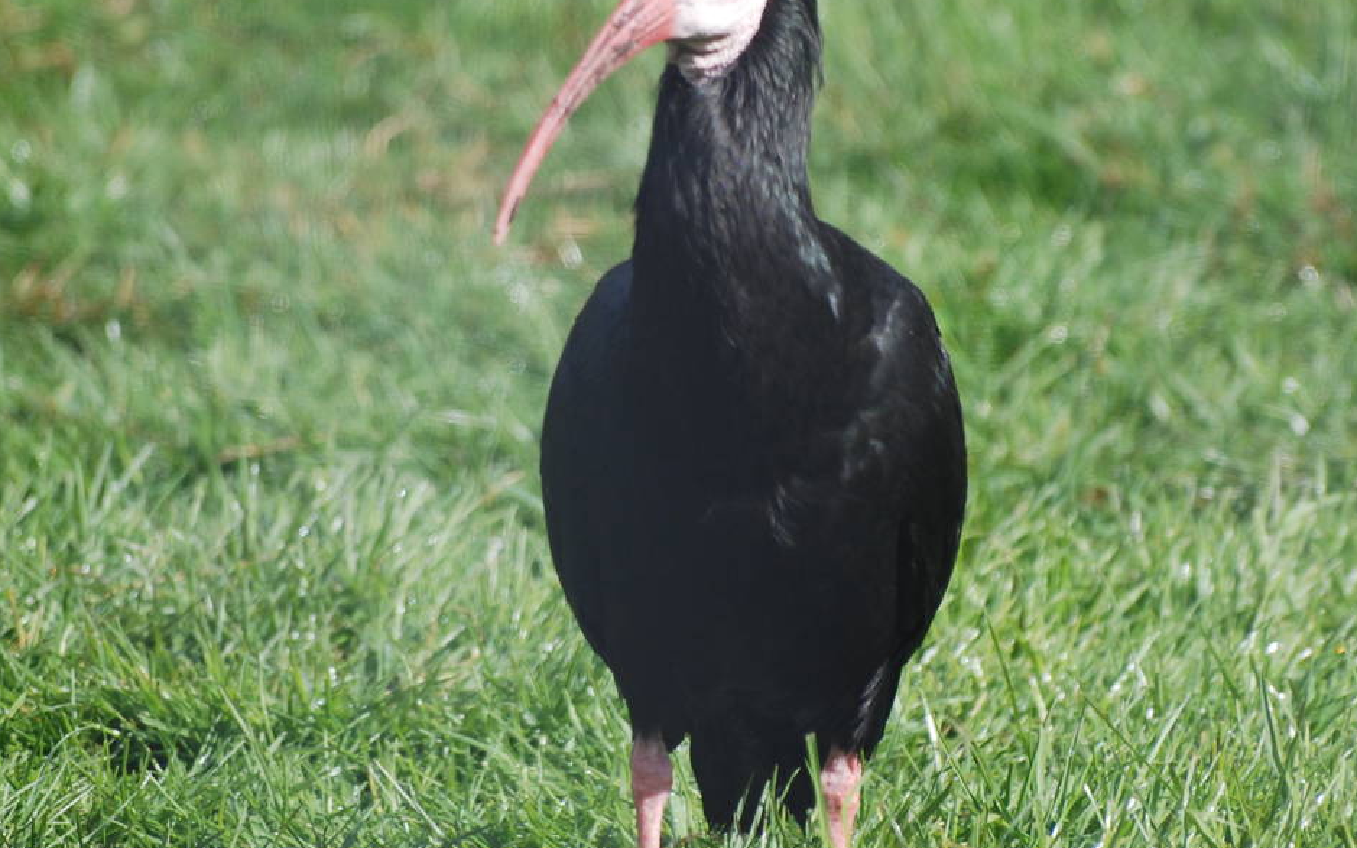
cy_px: 407
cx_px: 727
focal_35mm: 704
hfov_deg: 3.0
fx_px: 26037
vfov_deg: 1.9
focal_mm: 270
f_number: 5.6
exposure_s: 1/500
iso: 200
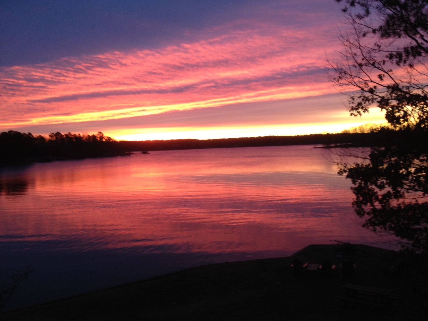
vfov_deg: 40.7
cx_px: 214
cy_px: 160
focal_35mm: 35
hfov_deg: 52.6
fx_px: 433
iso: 80
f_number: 2.4
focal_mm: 4.28
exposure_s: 1/20
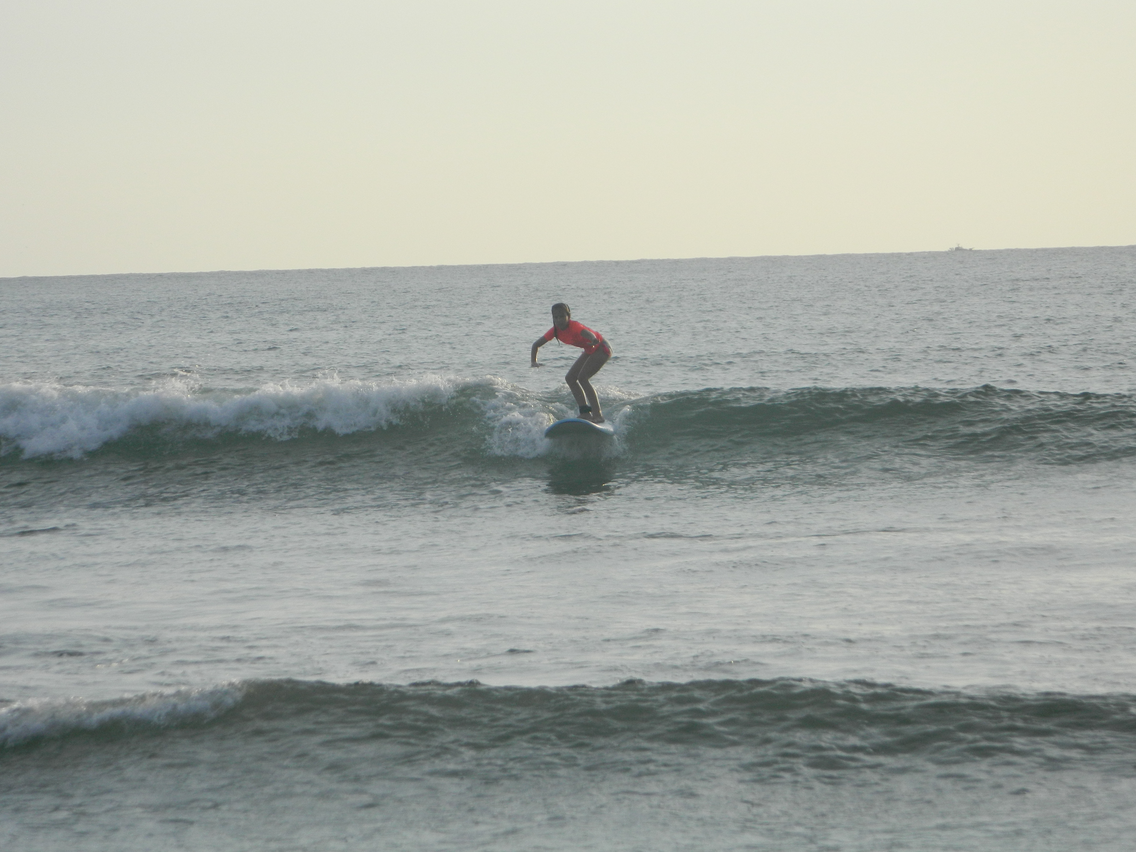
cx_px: 568
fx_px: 9123
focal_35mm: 278
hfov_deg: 7.1
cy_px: 426
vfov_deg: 5.3
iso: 125
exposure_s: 1/500
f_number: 5.6
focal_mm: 50
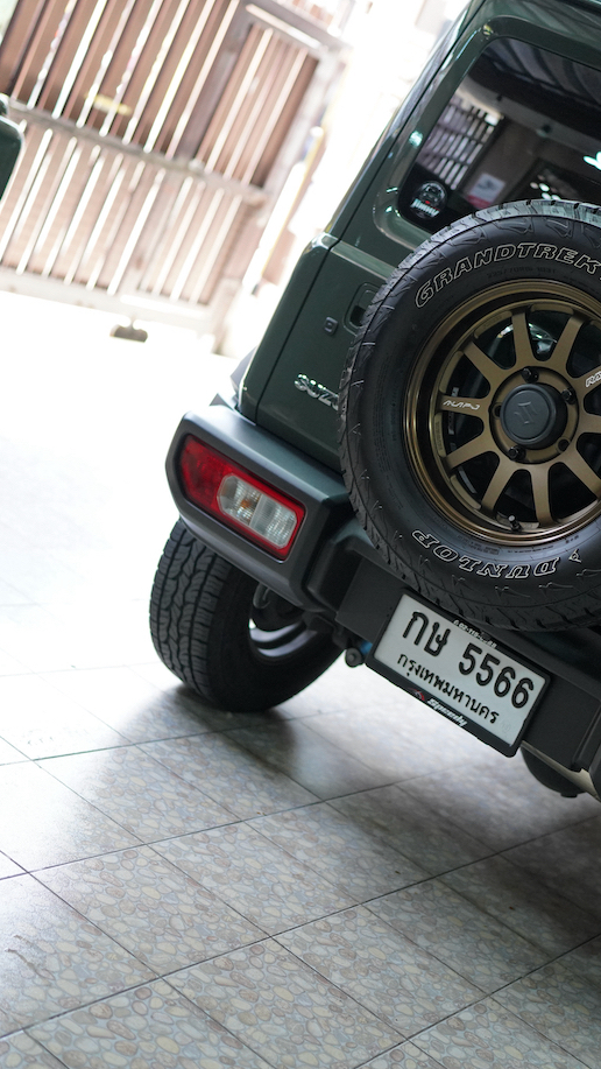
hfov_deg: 21.3
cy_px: 543
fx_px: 1586
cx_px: 444
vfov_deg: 37.2
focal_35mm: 56
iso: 1600
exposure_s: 1/1000
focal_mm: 35
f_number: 1.4
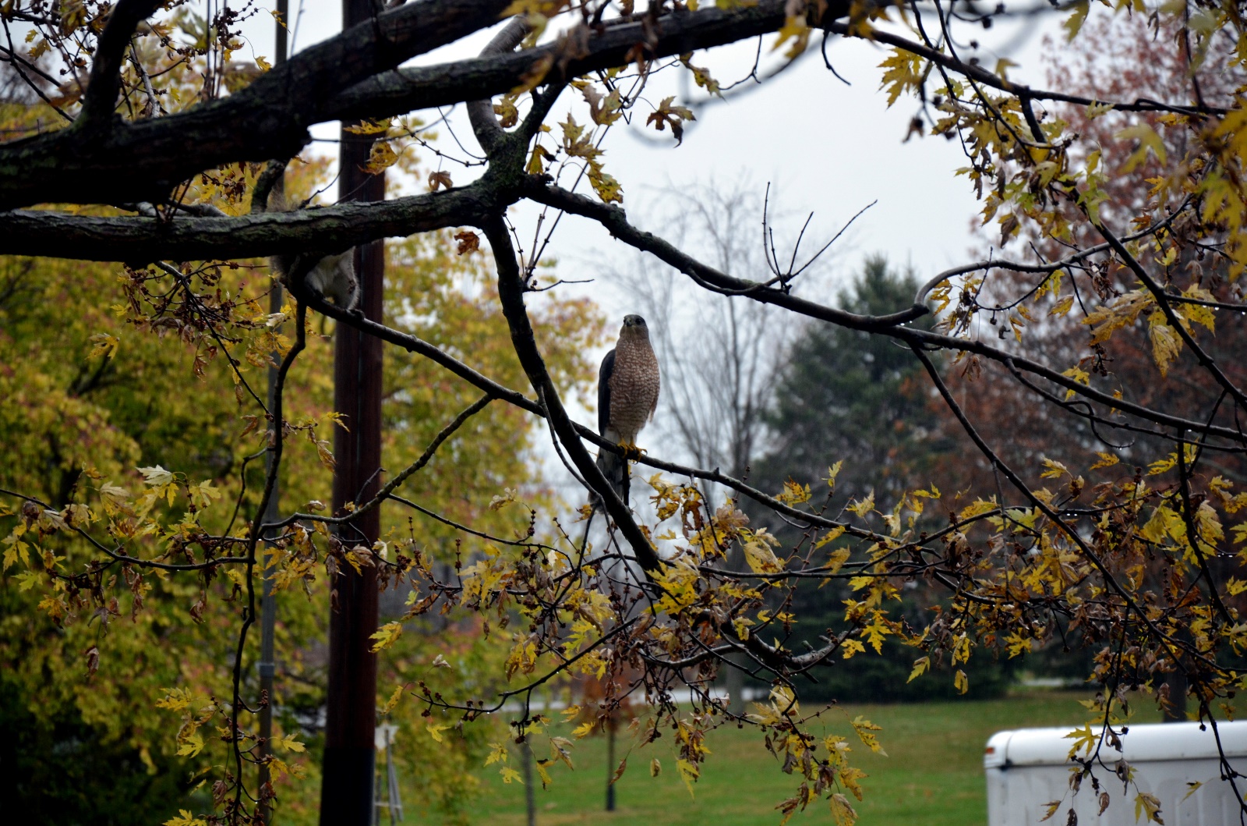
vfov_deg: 8.7
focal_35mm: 158
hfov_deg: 13.1
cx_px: 624
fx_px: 5443
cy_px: 413
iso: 640
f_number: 5.6
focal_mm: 105
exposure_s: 1/60
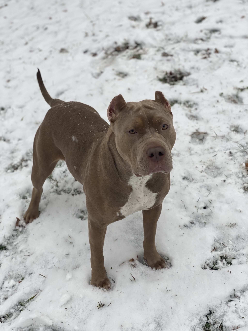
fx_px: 497
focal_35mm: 52
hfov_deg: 28.0
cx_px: 124
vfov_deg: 36.8
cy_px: 166
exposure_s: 1/203
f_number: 2
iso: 20
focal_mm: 6
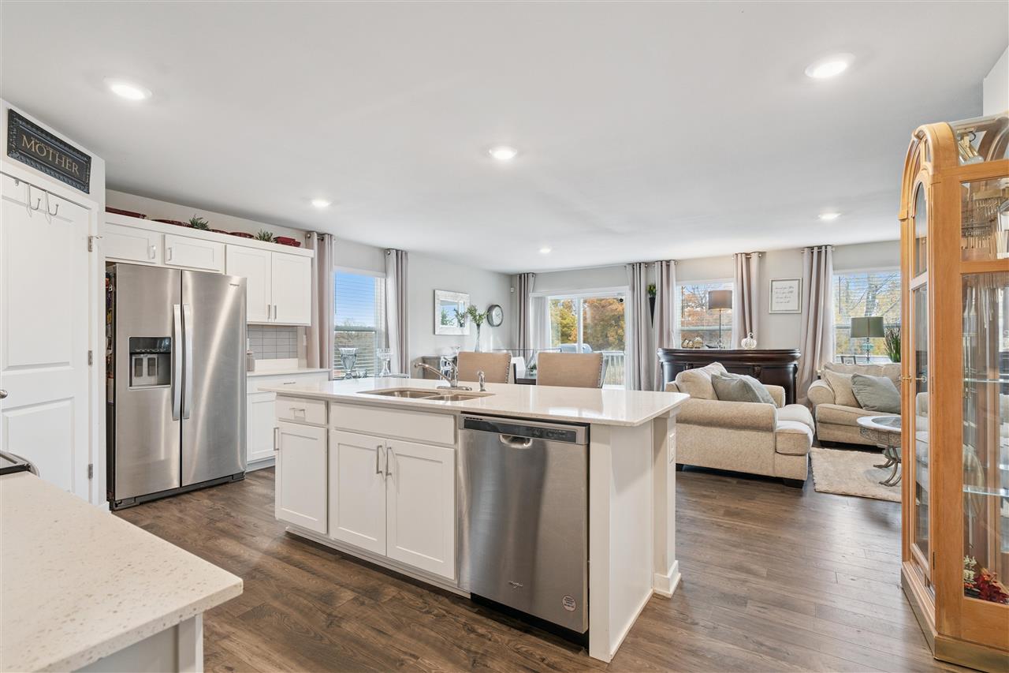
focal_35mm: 16
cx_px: 504
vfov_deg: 73.7
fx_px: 448
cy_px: 336
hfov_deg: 96.7
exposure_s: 1/20
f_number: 9
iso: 800
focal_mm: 16
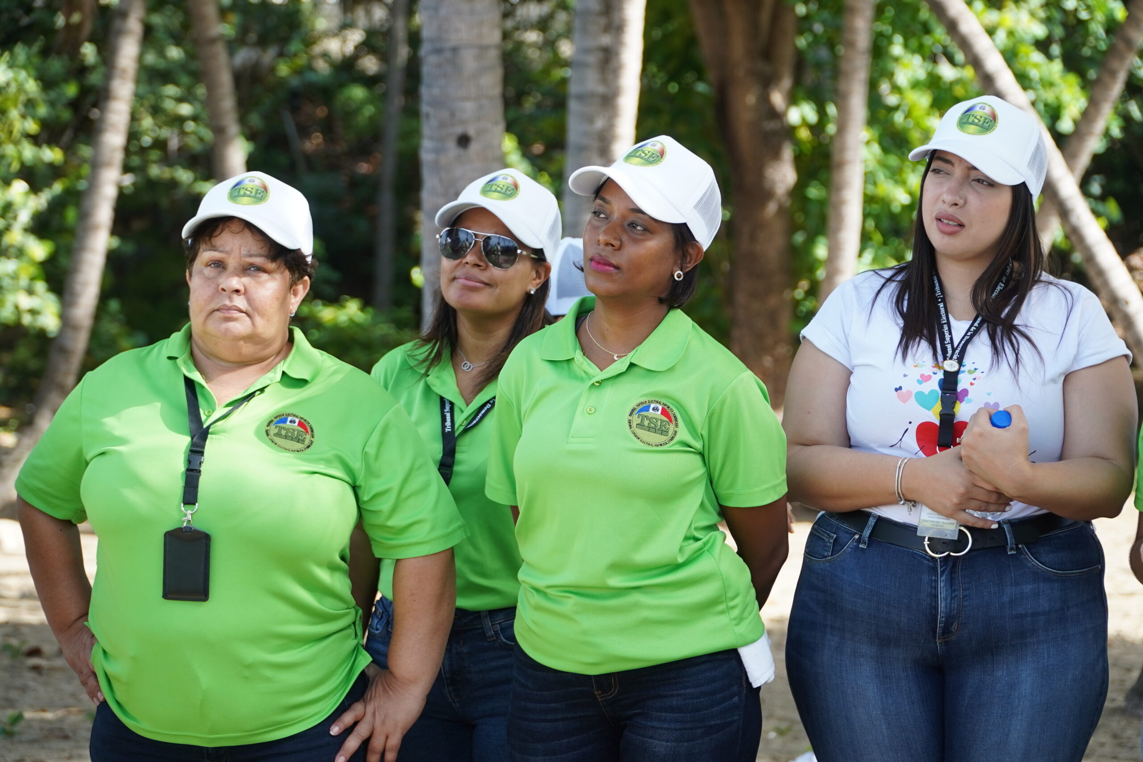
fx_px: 3334
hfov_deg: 19.5
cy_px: 381
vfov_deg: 13.0
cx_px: 572
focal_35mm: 105
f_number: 4
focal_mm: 70
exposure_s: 1/320
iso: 250
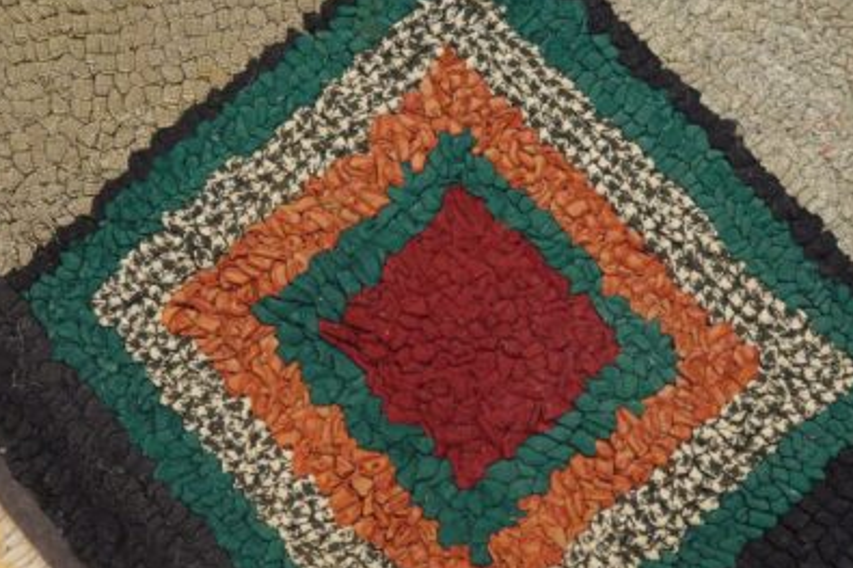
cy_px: 386
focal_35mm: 41
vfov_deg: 32.3
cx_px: 518
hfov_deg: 47.1
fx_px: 971
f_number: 4
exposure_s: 1/160
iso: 3200
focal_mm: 18
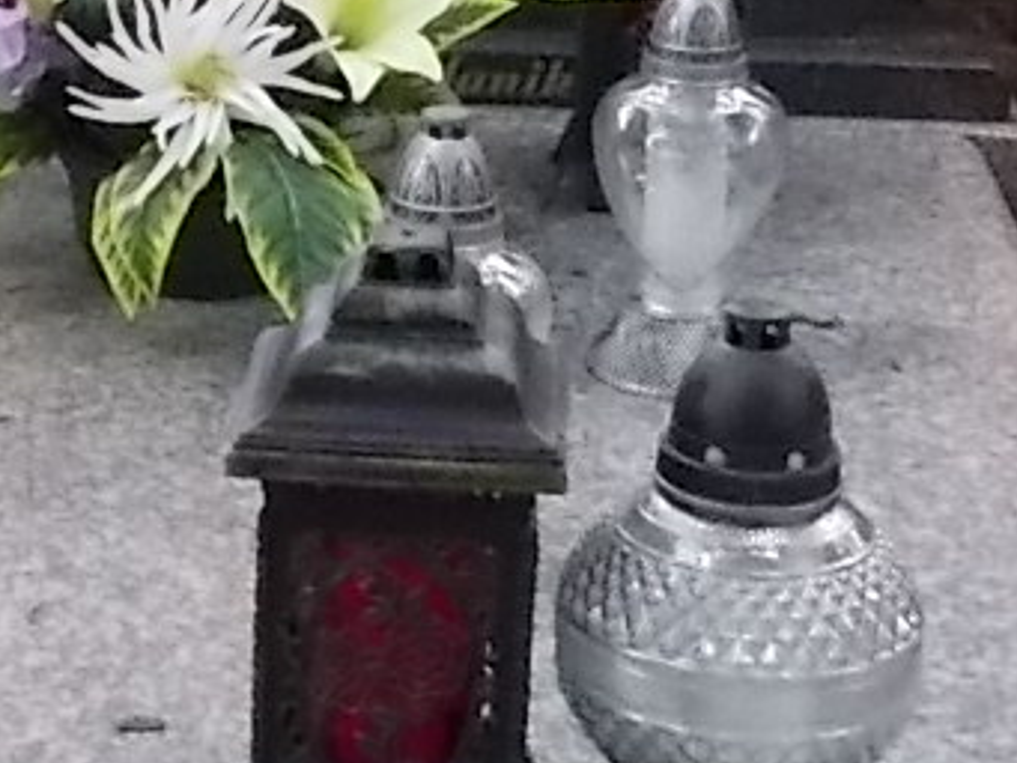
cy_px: 170
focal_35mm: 122
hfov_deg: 15.8
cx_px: -57
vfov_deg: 12.1
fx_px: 3586
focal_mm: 4.6
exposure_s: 1/320
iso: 400
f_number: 3.2
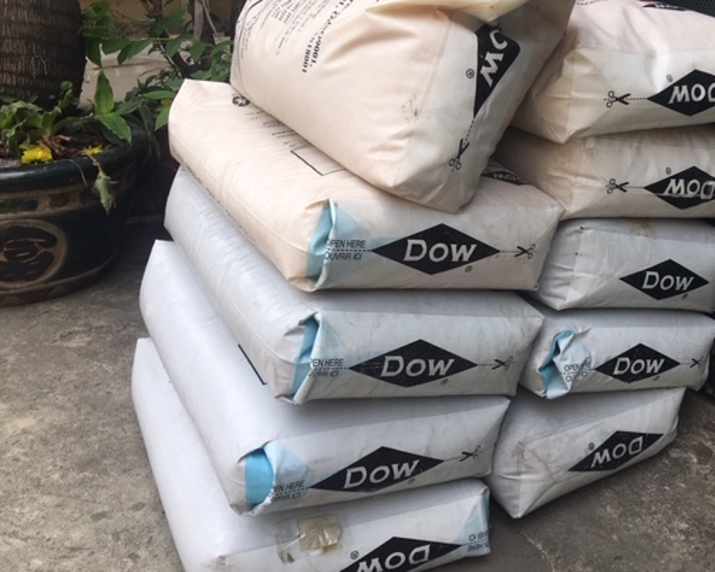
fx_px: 762
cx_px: 448
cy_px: 251
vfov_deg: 41.1
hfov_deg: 49.8
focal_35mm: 36
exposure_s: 1/472
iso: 25
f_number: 2.2
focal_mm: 4.15
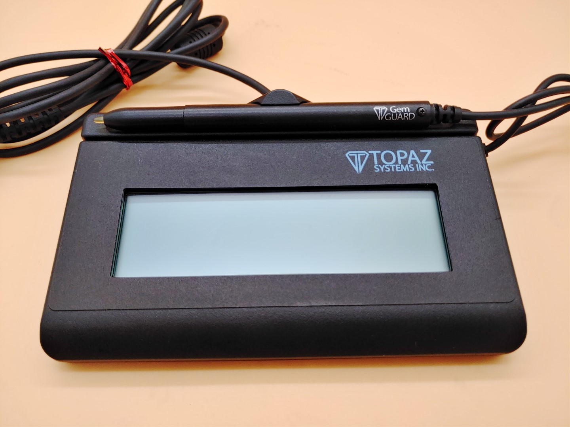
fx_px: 428
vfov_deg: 53.1
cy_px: 214
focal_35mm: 26
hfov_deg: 67.3
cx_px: 285
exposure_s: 1/95
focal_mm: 4.36
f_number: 1.8
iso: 50
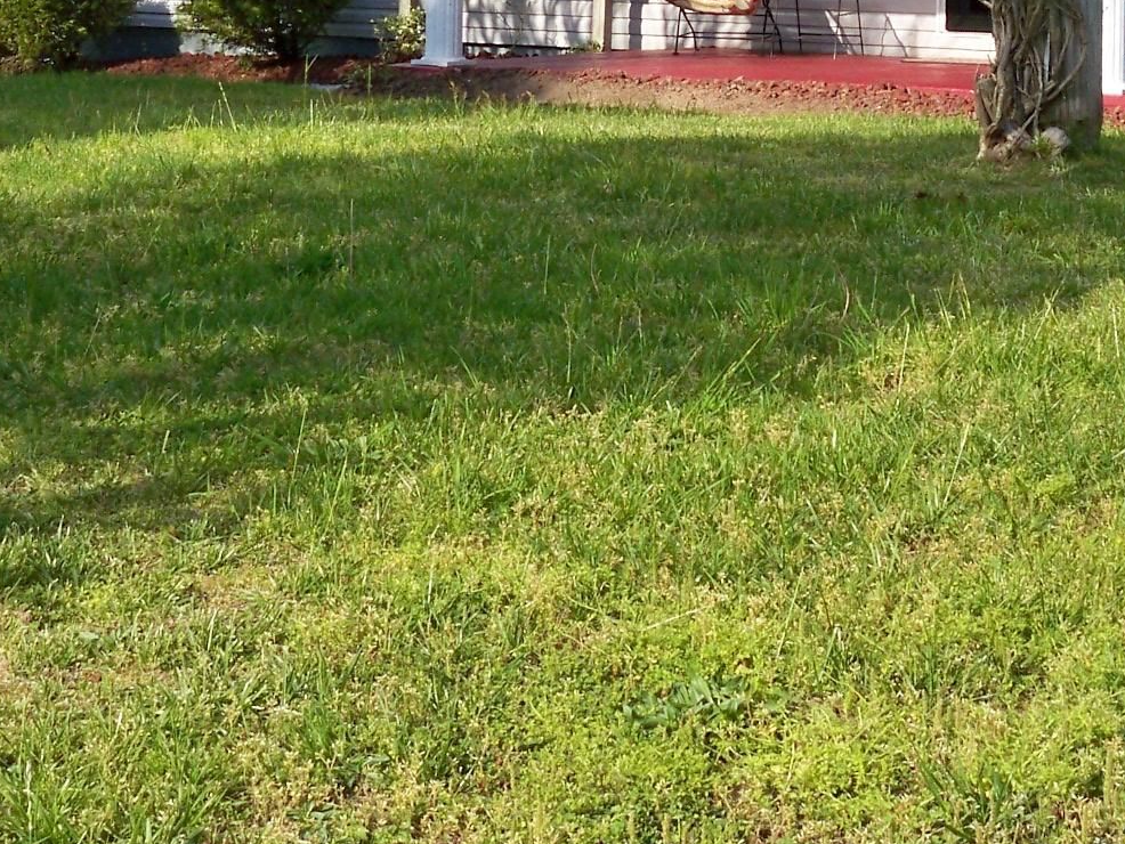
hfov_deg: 21.3
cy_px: -116
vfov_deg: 15.6
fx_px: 2991
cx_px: 685
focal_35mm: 92
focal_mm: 6.3
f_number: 4.7
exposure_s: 1/400
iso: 80
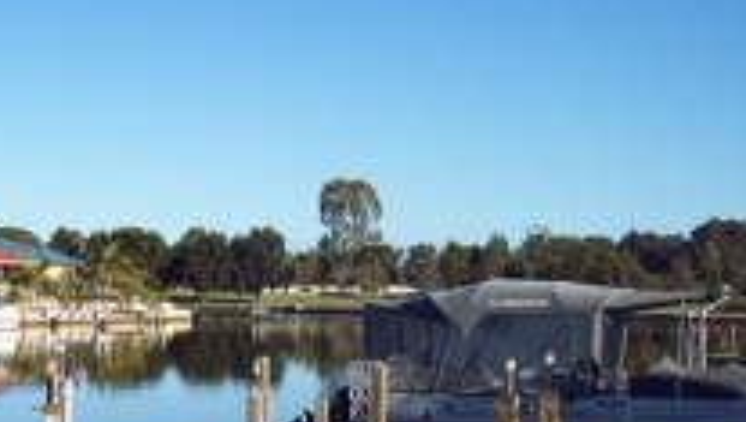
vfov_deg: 14.5
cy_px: 436
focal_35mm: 82
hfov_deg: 25.3
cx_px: 119
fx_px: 1624
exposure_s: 1/750
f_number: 4
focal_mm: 8
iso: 100
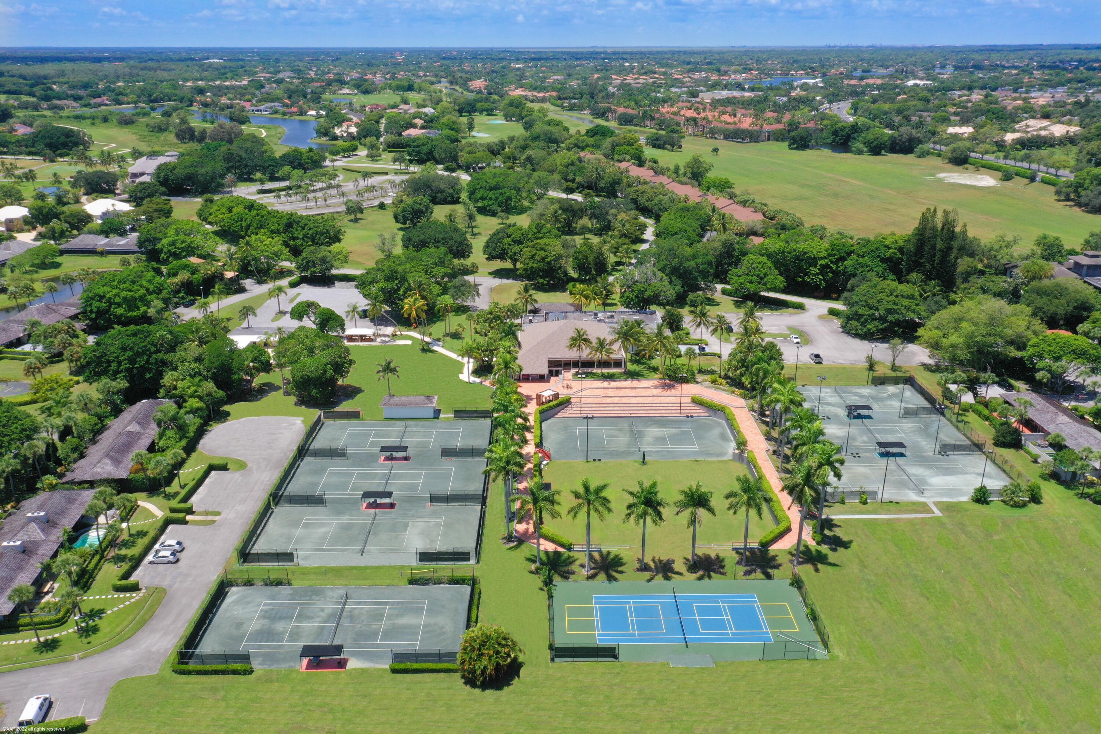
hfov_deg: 65.5
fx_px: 856
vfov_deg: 46.4
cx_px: 550
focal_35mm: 28
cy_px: 367
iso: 100
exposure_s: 1/160
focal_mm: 10.26
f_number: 11
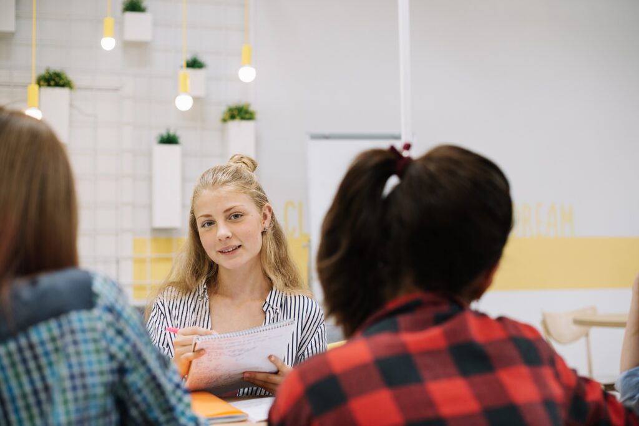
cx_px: 320
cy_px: 213
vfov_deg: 27.0
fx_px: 888
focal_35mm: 50
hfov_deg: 39.6
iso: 400
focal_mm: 50
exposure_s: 1/320
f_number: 2.8
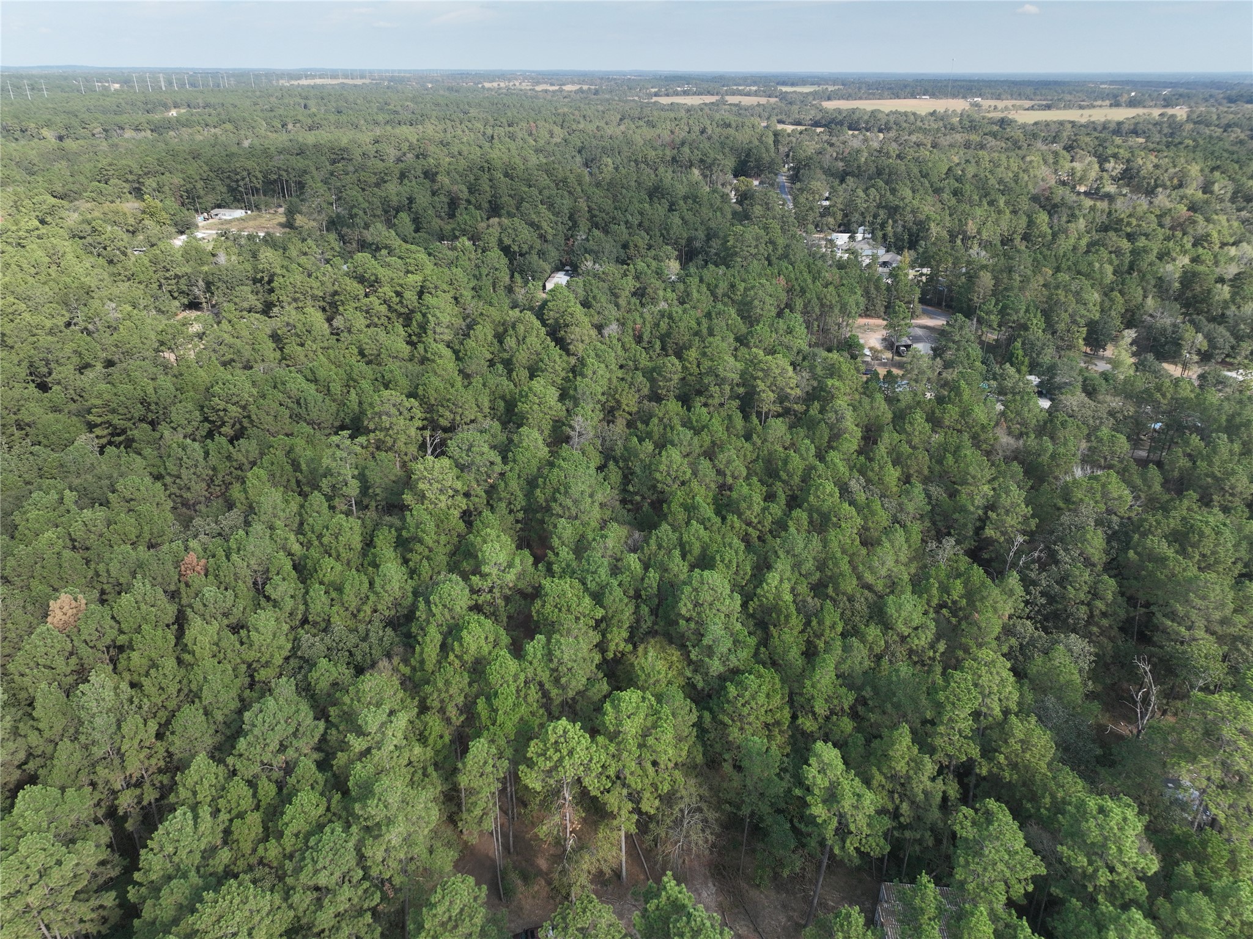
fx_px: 868
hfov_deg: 71.6
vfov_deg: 56.8
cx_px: 626
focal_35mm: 24
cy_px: 470
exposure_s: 1/1250
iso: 100
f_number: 2.8
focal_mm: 12.29
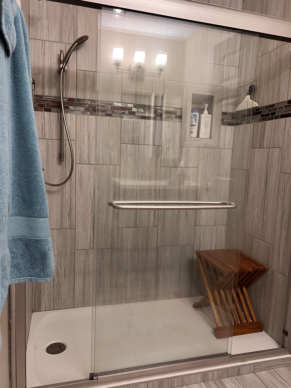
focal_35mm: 26
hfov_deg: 53.1
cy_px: 194
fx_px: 291
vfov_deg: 67.3
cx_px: 146
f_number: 1.5
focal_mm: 5.7
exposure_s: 1/60
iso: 160
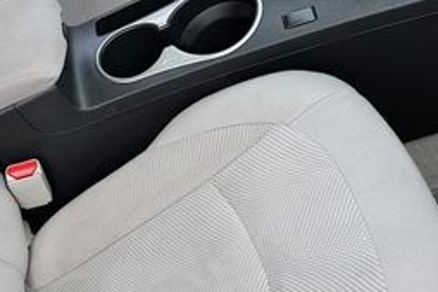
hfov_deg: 28.7
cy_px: 285
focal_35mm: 63
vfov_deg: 20.9
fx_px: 766
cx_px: -53
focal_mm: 6.76
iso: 80
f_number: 1.78
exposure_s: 1/426
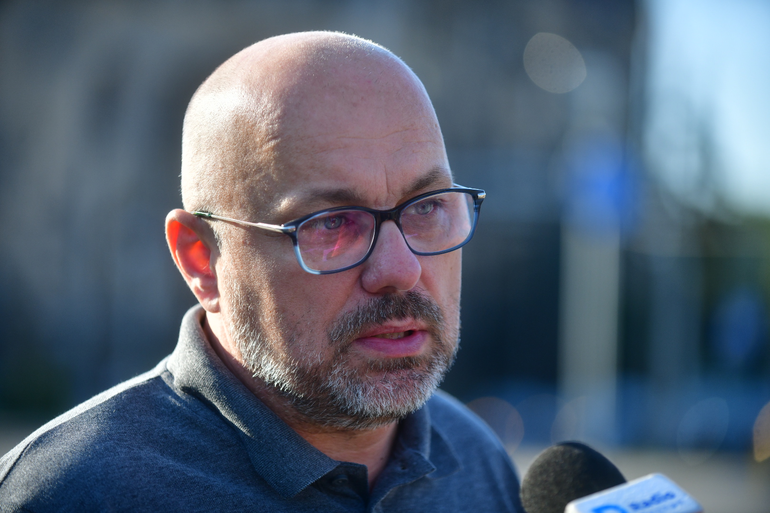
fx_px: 2780
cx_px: 385
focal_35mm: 130
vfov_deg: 10.5
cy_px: 256
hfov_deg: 15.8
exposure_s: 1/2500
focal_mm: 130
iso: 320
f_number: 2.8
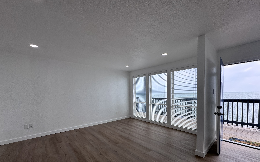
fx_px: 106
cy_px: 98
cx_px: 131
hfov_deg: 101.5
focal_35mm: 15
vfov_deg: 73.9
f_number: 2.2
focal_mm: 2.22
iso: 40
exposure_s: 1/505
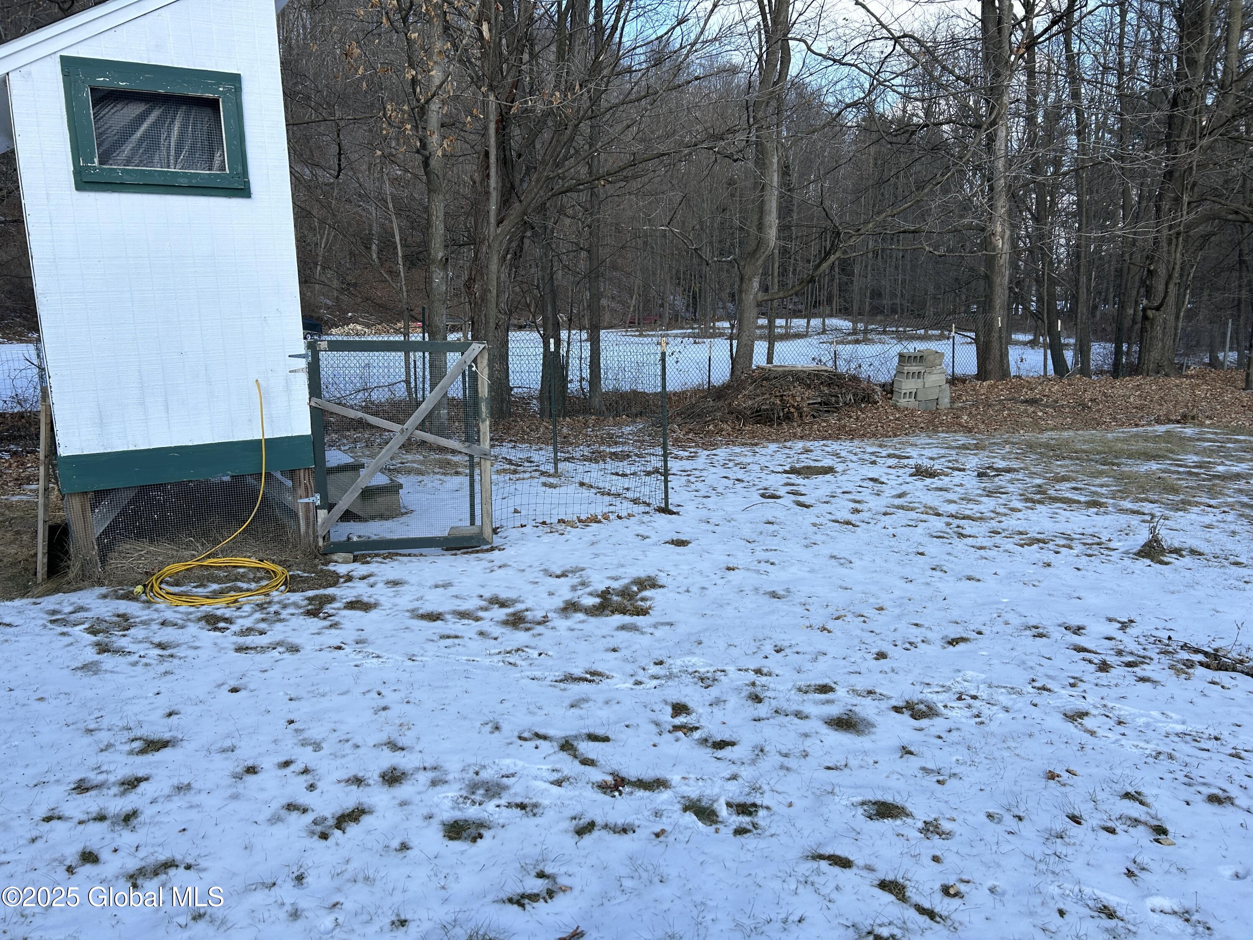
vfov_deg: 53.1
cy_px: 470
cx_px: 626
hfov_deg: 67.3
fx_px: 941
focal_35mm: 26
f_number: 1.5
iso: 50
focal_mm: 5.7
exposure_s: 1/2083
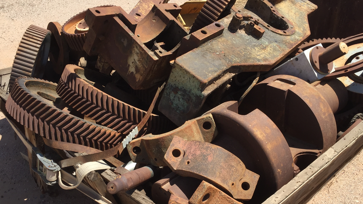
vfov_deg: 31.0
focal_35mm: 38
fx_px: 366
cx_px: 190
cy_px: 134
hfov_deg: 52.8
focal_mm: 4.15
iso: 32
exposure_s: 1/1883
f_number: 2.2
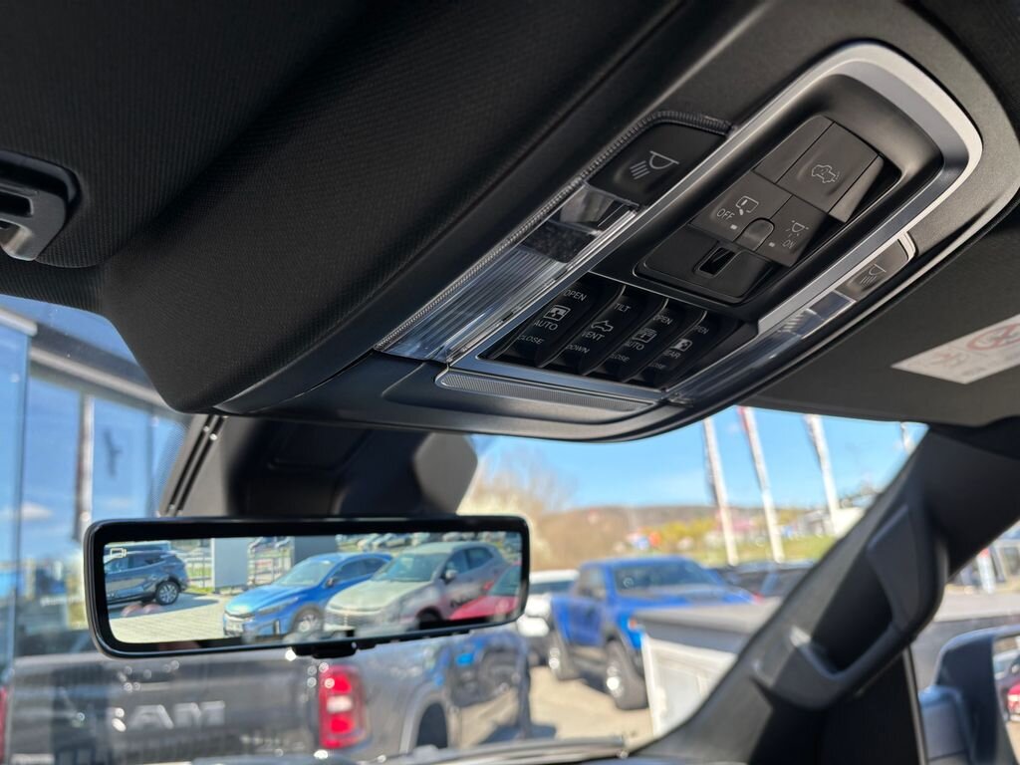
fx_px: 766
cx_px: 510
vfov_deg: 53.1
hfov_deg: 67.3
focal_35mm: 26
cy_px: 382
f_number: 1.6
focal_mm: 5.96
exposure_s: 1/284
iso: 50
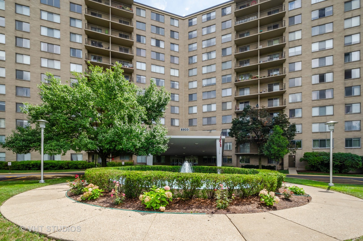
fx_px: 151
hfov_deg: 100.5
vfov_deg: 77.1
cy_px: 120
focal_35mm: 15
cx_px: 182
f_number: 9
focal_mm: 10
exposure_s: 1/200
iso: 200
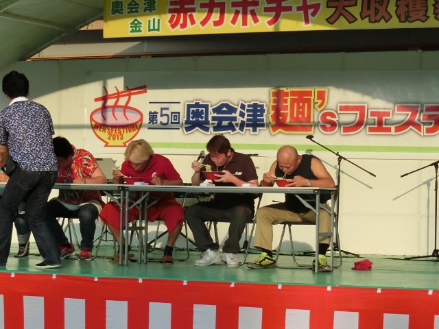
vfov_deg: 13.8
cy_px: 164
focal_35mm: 107
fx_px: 1357
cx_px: 220
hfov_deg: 18.4
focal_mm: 19.1
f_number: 5.7
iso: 500
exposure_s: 1/1000
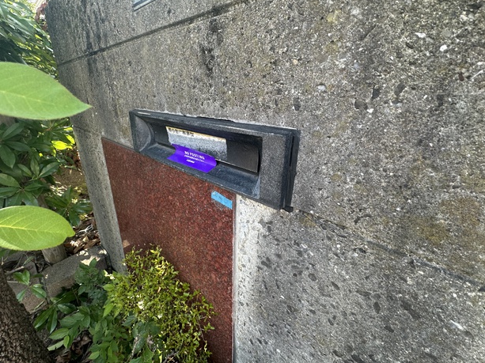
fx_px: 224
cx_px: 213
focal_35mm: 16
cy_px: 166
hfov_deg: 94.1
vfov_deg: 77.9
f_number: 2.2
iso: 80
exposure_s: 1/99
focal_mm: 2.22
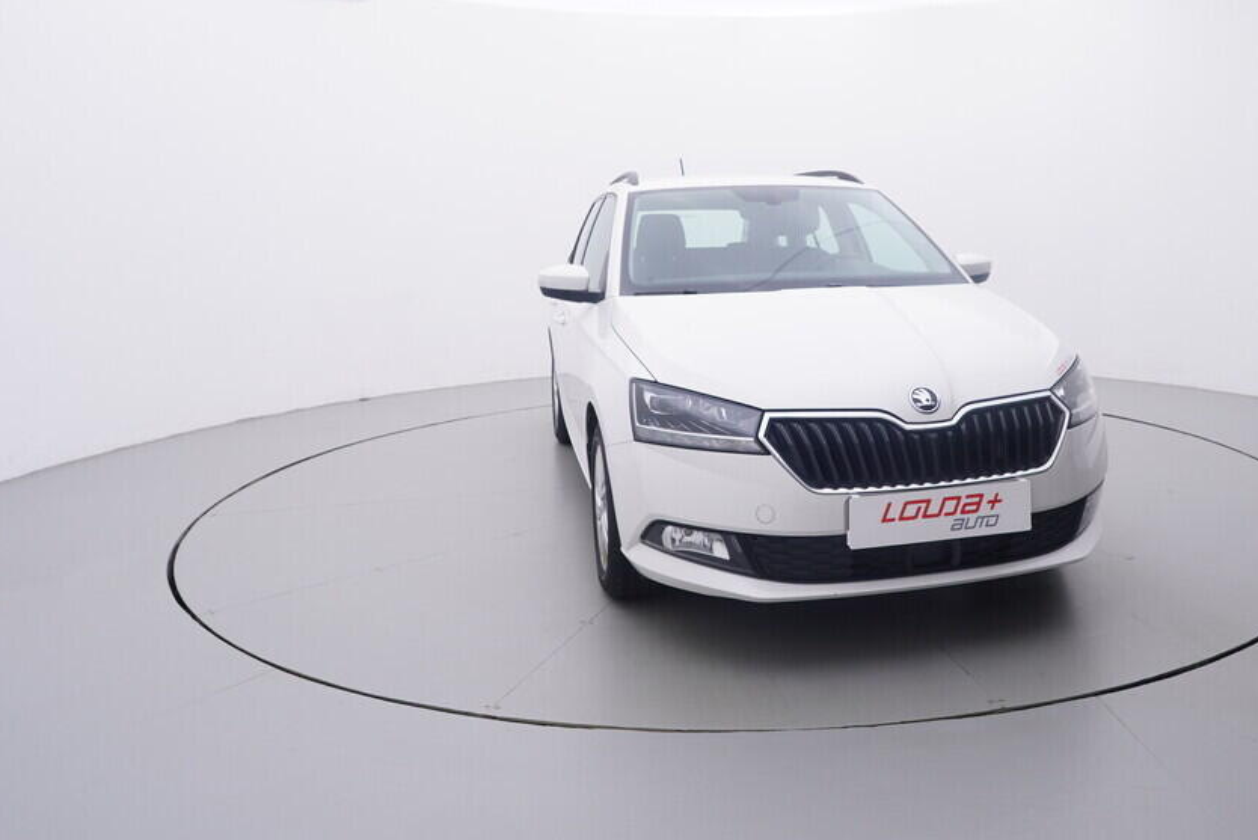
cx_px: 757
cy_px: 344
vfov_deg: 46.8
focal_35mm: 28
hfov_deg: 65.5
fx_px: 965
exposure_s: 1/80
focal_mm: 15
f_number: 5
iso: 200
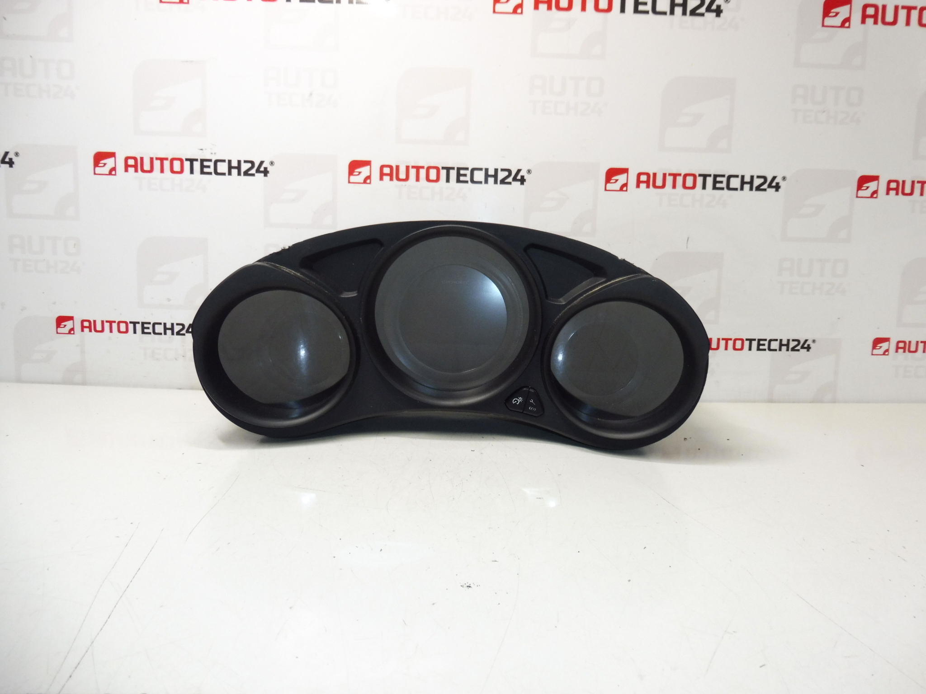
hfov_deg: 71.6
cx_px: 463
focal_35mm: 24
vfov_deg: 56.8
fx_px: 642
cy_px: 347
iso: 200
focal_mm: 4.3
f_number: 3.5
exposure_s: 1/60
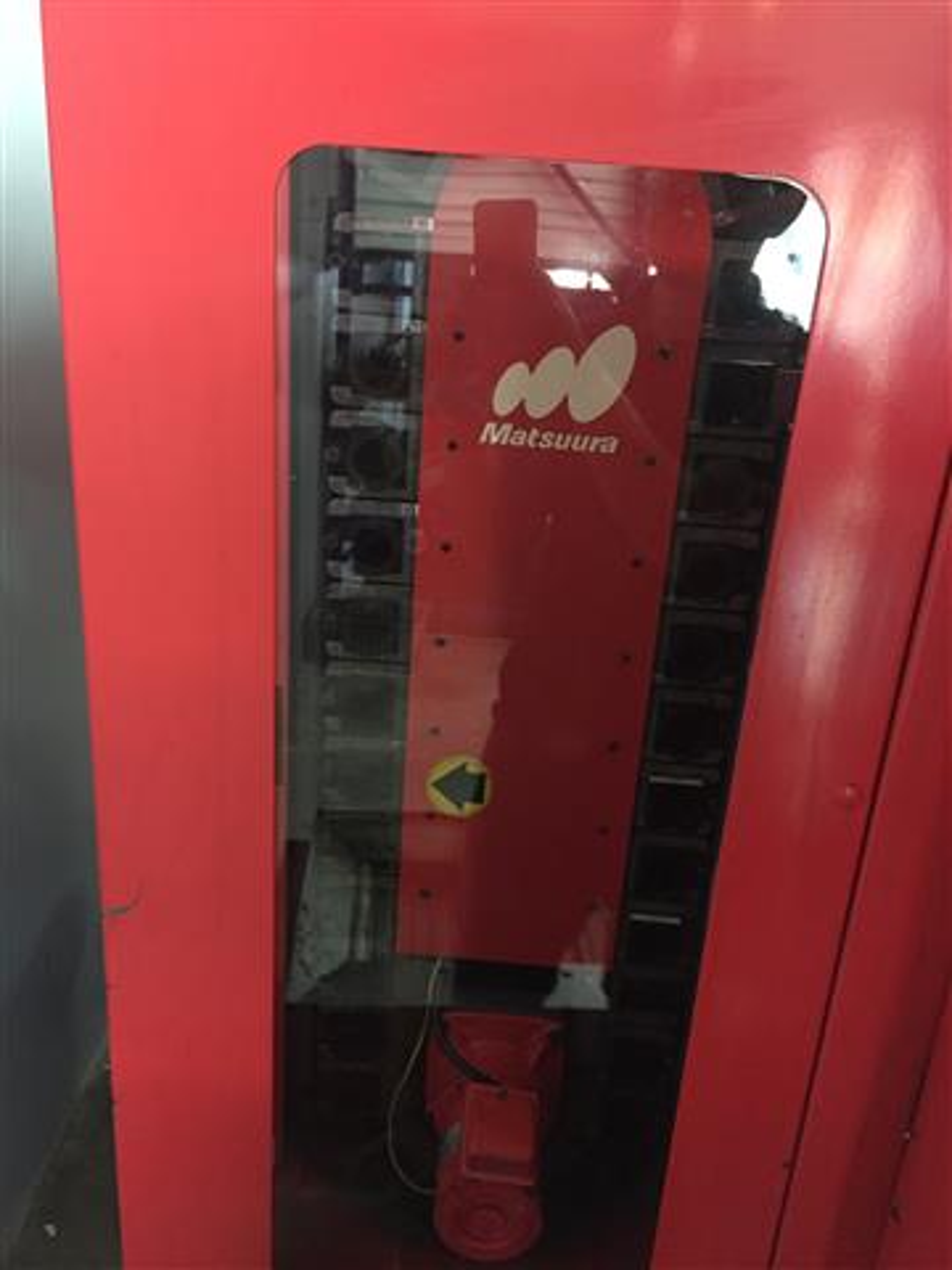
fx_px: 1063
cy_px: 635
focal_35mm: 29
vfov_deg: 61.7
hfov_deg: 48.2
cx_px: 476
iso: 500
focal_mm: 4.15
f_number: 2.2
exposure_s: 1/15
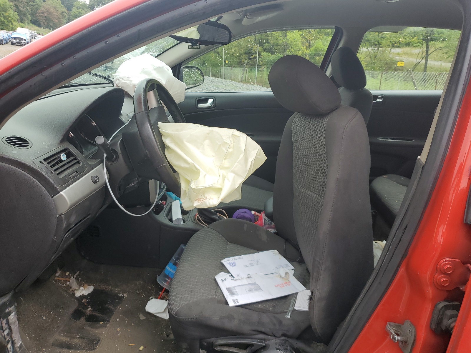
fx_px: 354
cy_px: 176
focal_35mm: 26
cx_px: 236
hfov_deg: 67.3
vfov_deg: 53.1
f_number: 1.5
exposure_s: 1/278
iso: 50
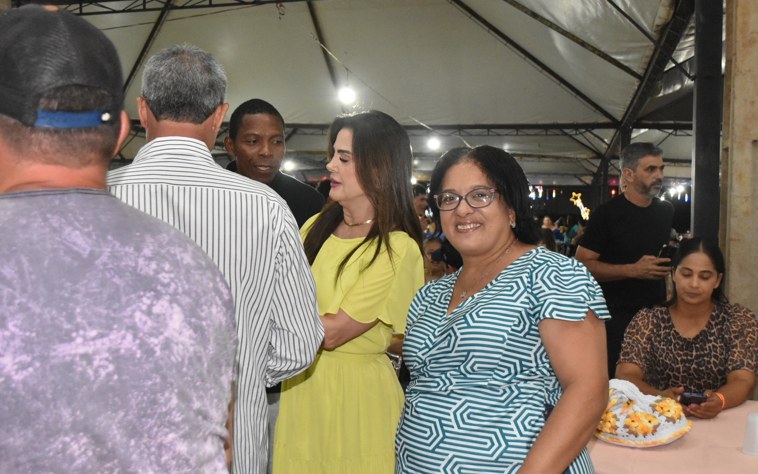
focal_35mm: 43
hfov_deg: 46.2
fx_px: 888
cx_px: 379
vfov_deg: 29.9
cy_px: 250
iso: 5000
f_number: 5
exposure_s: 1/80
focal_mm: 28
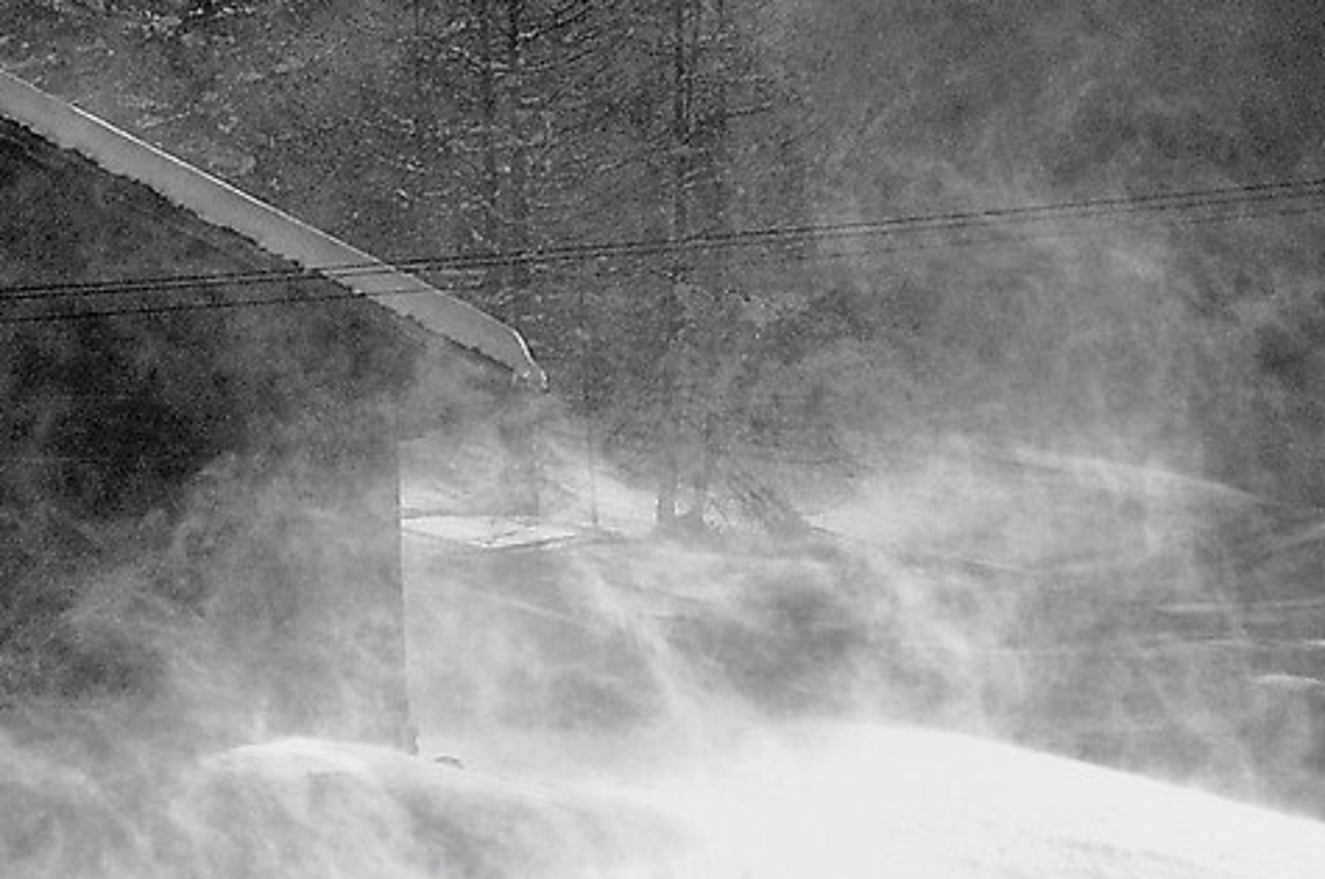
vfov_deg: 1.4
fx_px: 34815
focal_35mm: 948
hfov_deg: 2.2
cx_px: -1777
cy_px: 684
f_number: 13
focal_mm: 125
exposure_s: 1/500
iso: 200
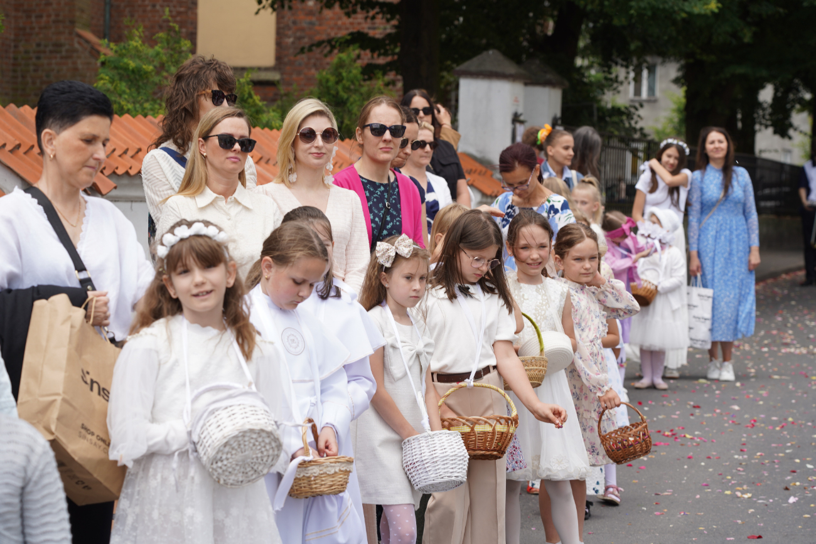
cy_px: 272
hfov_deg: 19.5
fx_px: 2380
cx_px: 408
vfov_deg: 13.0
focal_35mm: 105
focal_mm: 105
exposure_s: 1/160
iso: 100
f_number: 6.3
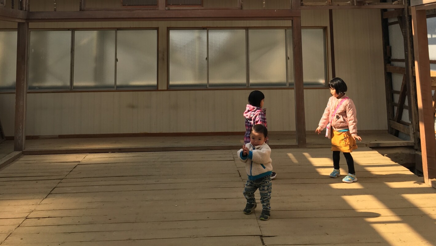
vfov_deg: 25.9
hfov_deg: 47.4
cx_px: 222
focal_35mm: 43
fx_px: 497
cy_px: -15
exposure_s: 1/635
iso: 25
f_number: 2.2
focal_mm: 4.15
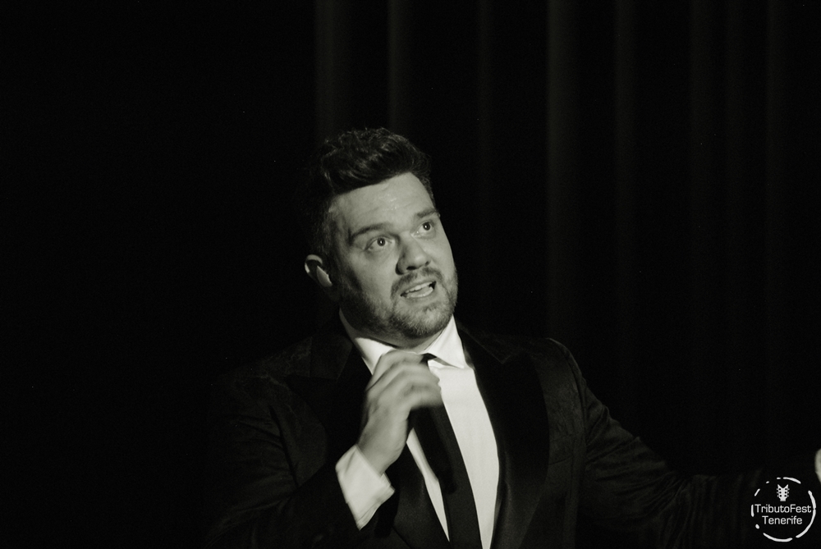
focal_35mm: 360
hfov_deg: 5.7
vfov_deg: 3.8
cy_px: 274
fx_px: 8218
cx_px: 410
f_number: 5.3
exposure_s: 1/30
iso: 1600
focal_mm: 240
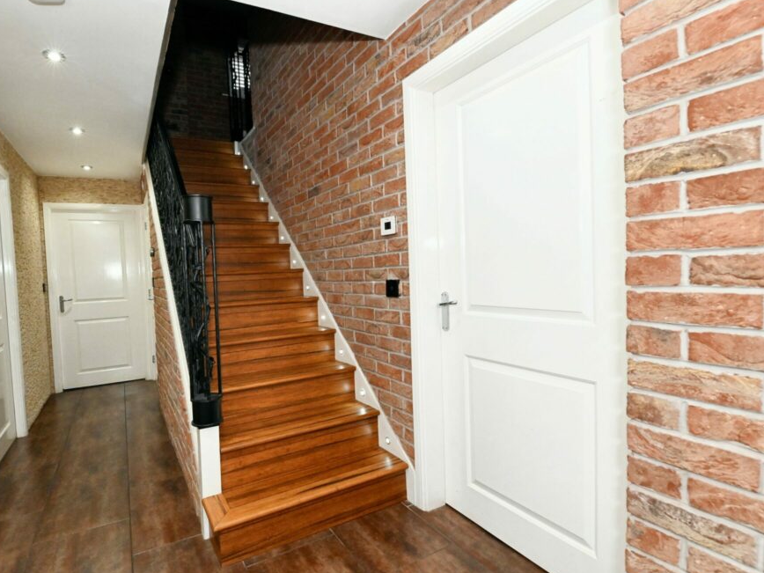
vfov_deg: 74.7
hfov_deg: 90.1
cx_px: 314
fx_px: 375
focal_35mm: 17
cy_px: 292
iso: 6400
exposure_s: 1/100
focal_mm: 15
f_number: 10
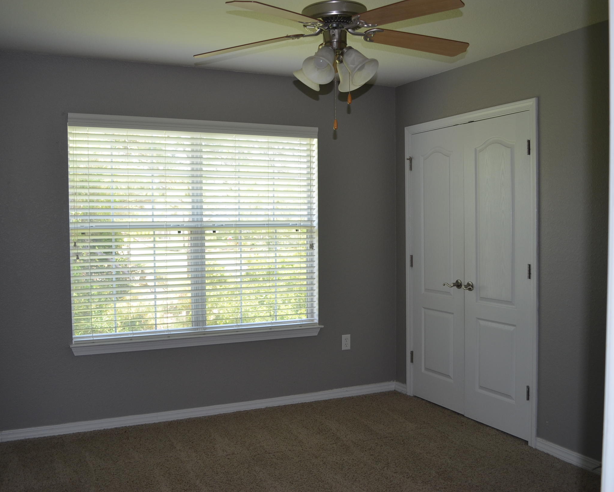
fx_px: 618
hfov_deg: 52.8
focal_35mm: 34
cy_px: 246
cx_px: 288
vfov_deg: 43.4
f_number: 3.8
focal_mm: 20
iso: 320
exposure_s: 1/125
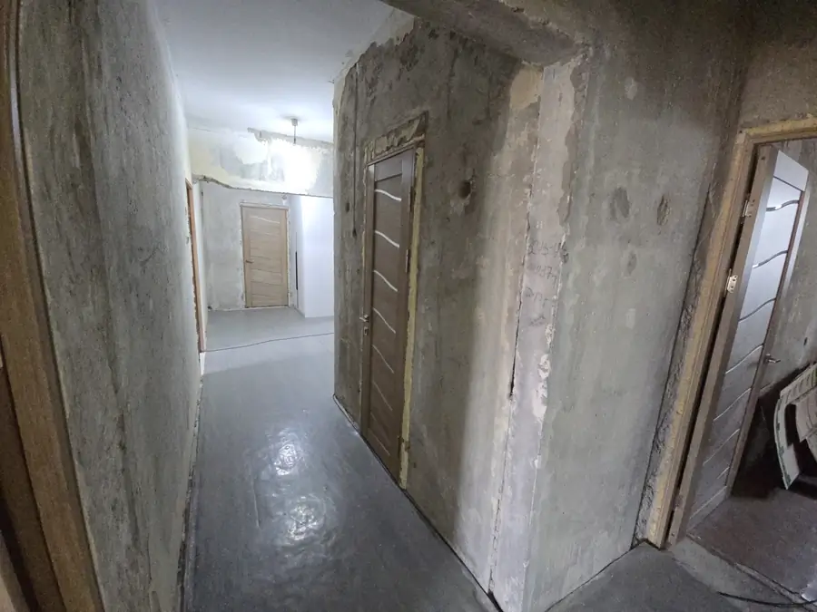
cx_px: 408
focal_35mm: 13
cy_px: 306
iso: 800
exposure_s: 1/50
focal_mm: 2.2
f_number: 2.2
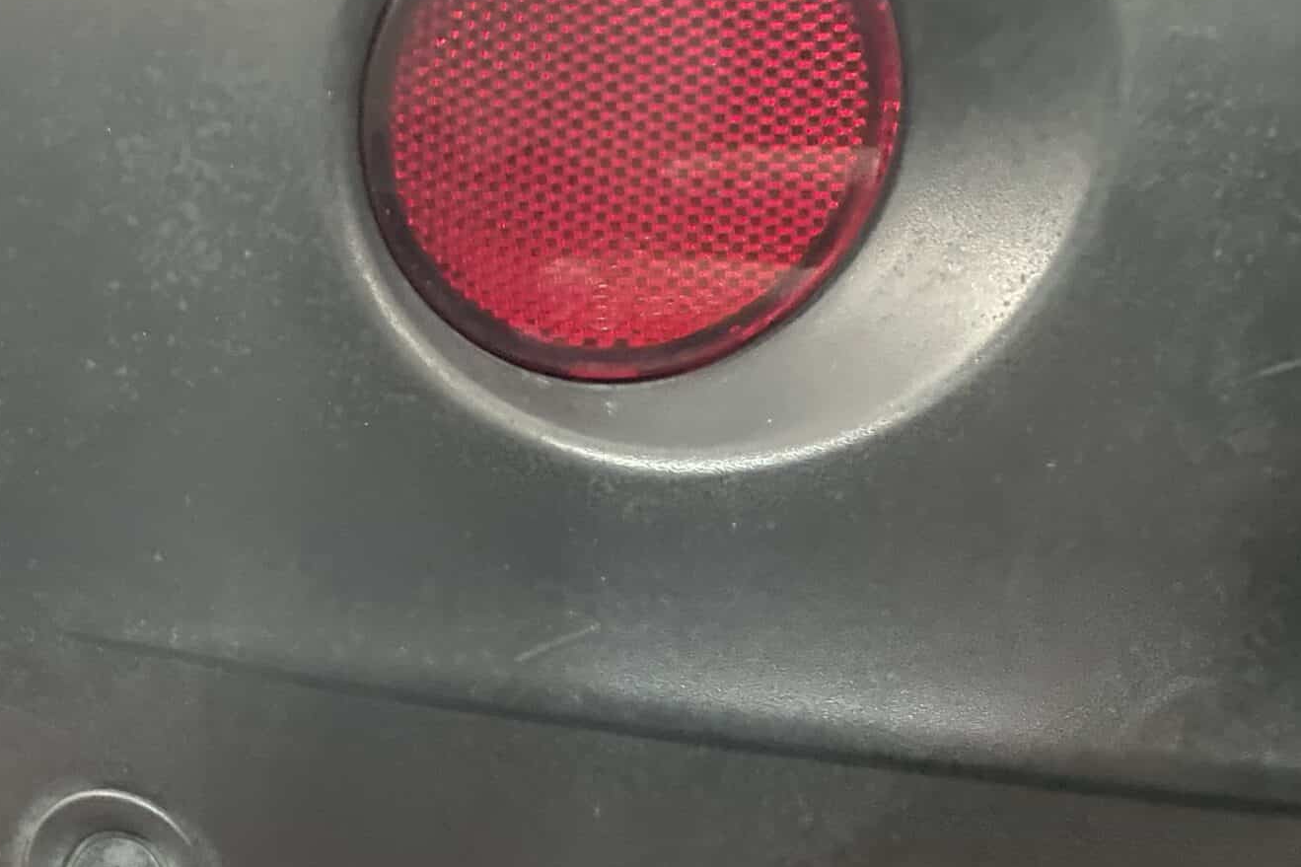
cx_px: 364
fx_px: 1518
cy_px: 617
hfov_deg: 45.2
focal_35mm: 42
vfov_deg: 31.5
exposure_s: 1/17
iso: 800
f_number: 1.6
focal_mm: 4.2
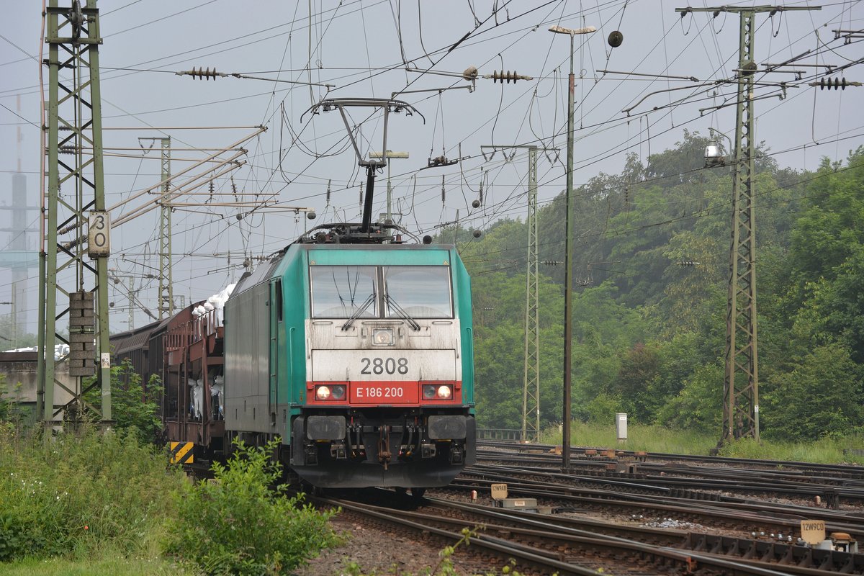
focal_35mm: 158
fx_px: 3780
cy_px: 288
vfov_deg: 8.7
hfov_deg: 13.0
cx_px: 432
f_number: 7.1
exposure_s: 1/1000
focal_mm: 105
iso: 250
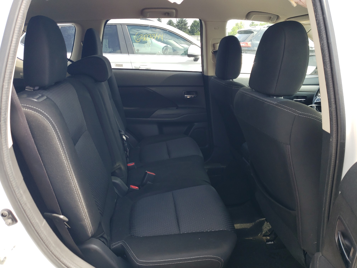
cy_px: 134
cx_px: 178
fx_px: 268
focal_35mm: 26
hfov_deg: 67.3
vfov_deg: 53.1
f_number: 1.5
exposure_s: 1/222
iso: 50
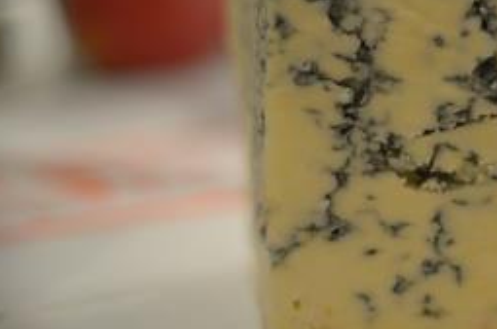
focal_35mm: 132
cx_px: 331
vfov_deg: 10.3
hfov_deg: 15.5
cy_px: 126
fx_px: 1819
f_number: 1.8
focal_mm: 50
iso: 400
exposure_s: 1/125
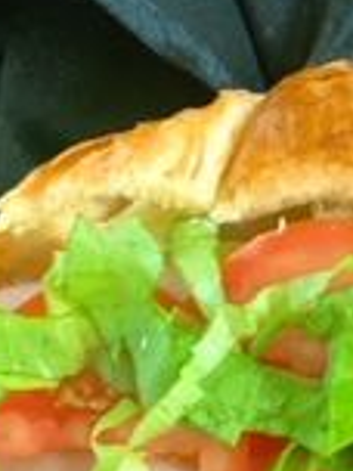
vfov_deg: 26.6
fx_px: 993
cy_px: 271
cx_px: 356
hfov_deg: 19.6
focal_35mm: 73
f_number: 1.8
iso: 400
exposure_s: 1/25
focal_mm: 4.2
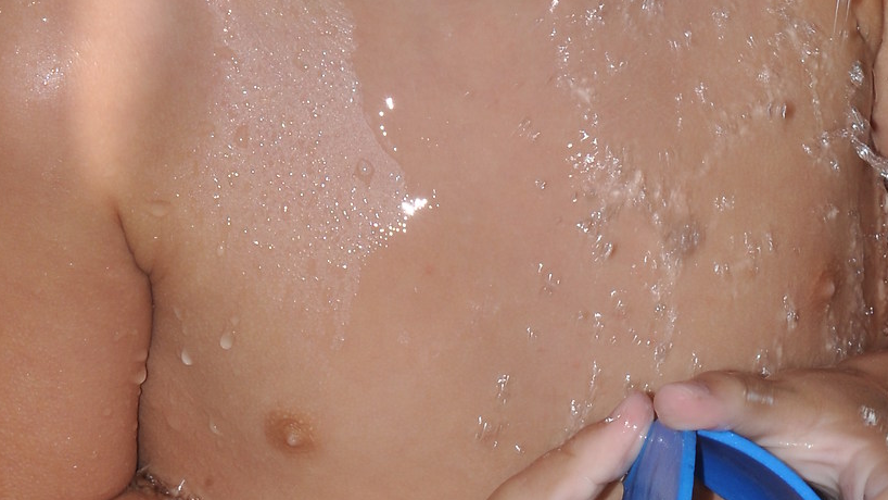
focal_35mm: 392
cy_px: -2
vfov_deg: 3.1
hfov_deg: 5.5
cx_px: 541
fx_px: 9219
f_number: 10
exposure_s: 1/60
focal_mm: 85
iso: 200
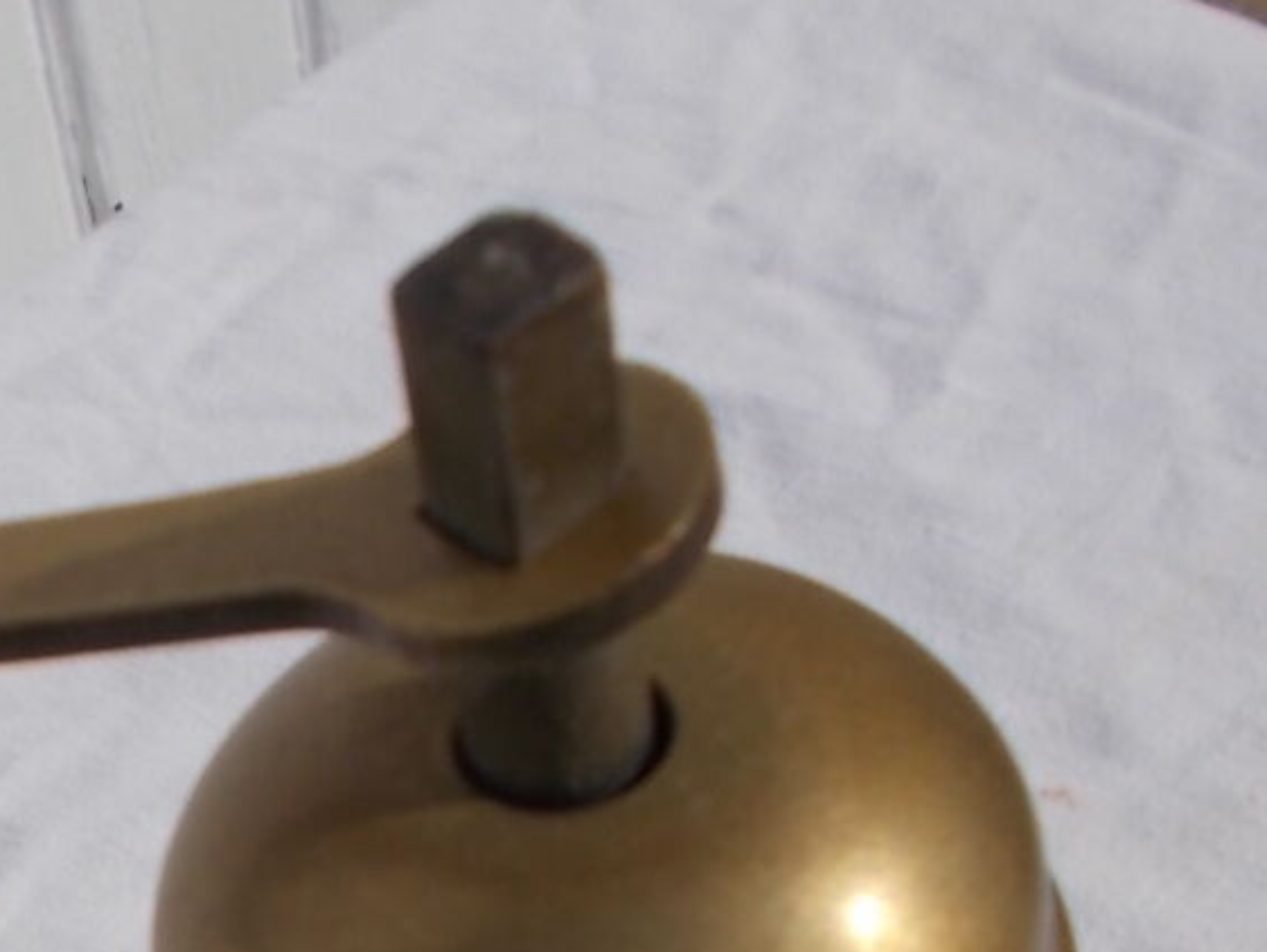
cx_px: -29
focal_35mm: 74
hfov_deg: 24.9
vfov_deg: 18.5
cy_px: 1257
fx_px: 2710
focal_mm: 4.6
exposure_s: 1/400
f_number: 8
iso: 80
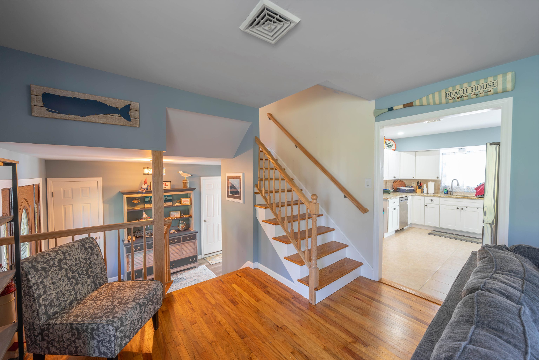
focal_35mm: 13
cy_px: 180
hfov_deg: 108.3
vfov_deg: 85.4
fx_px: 195
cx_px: 270
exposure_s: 1/6
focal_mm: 13
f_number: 6.3
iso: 500
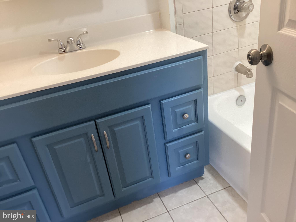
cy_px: 111
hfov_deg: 58.4
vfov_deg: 45.4
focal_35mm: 31
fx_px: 265
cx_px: 148
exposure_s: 1/50
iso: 125
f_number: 2.4
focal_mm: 3.3
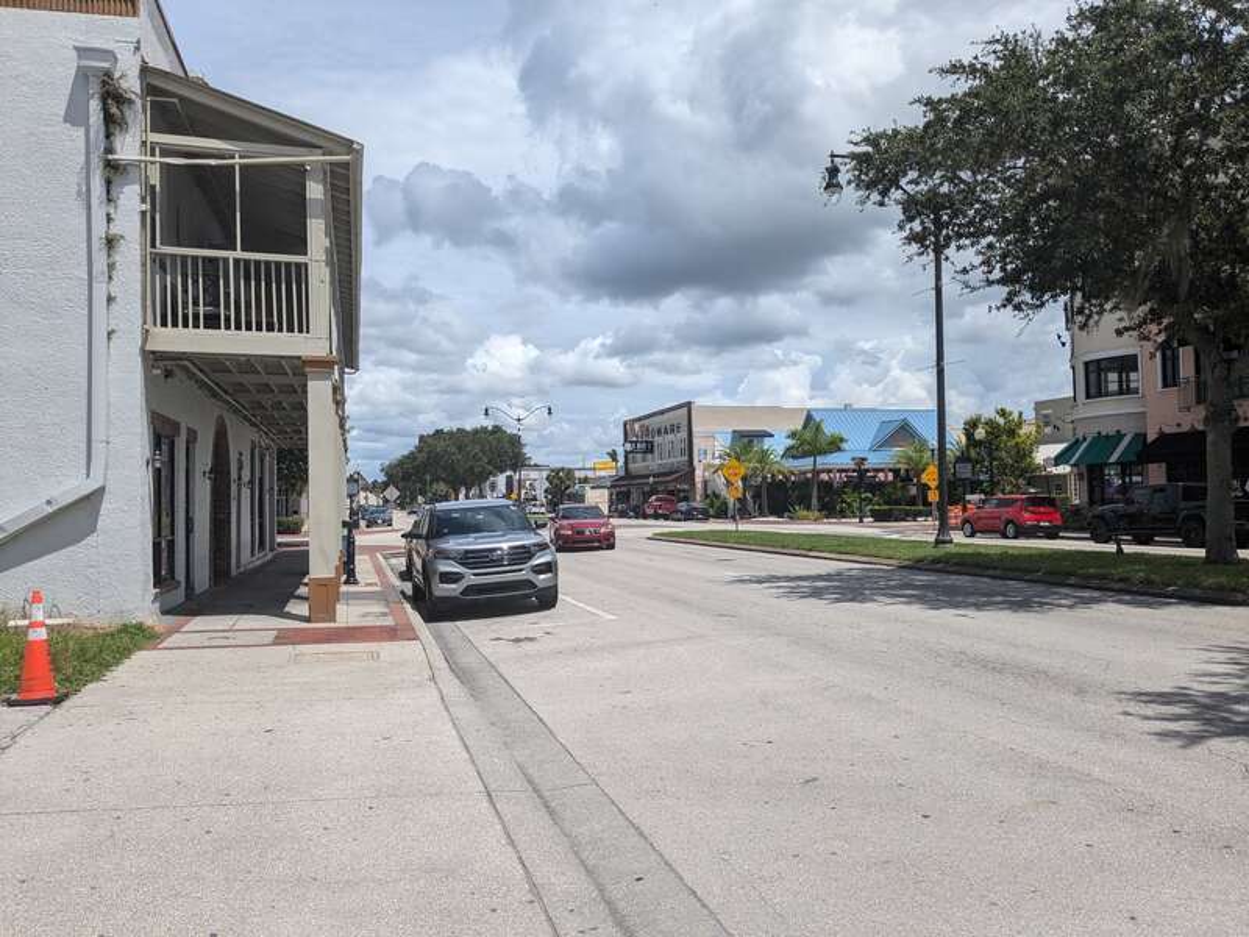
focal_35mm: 27
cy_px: 468
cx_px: 624
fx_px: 974
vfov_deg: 51.4
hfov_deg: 65.3
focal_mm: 4.38
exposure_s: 1/7812
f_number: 1.73
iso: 72
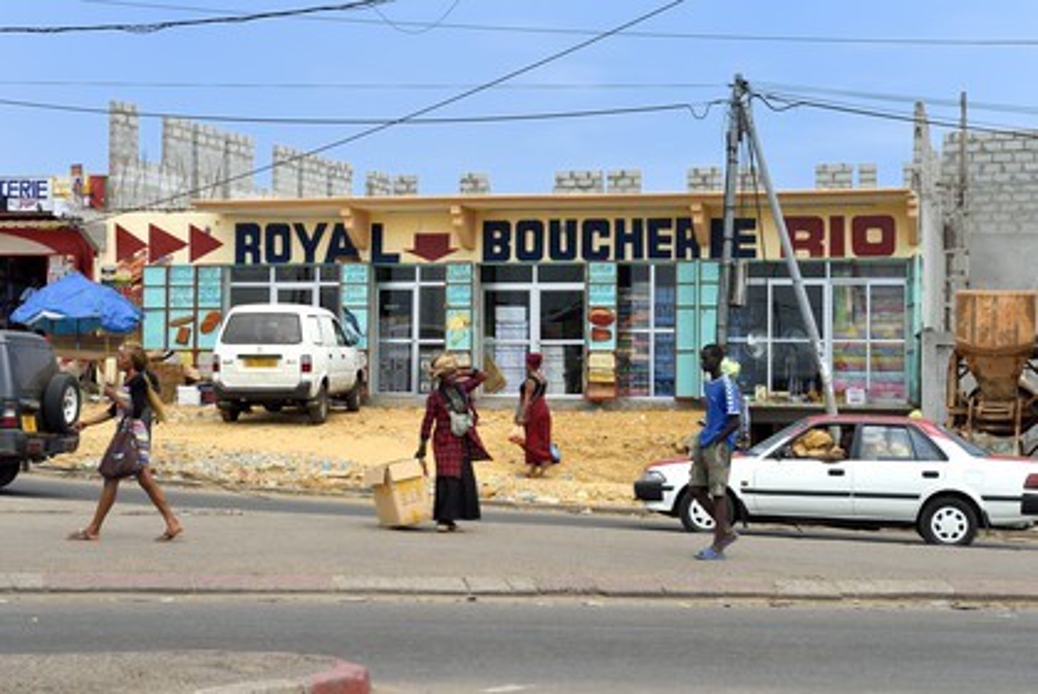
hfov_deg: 32.4
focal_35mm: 62
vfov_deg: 21.9
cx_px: 519
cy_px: 347
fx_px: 1789
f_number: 9
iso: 200
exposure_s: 1/500
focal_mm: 62
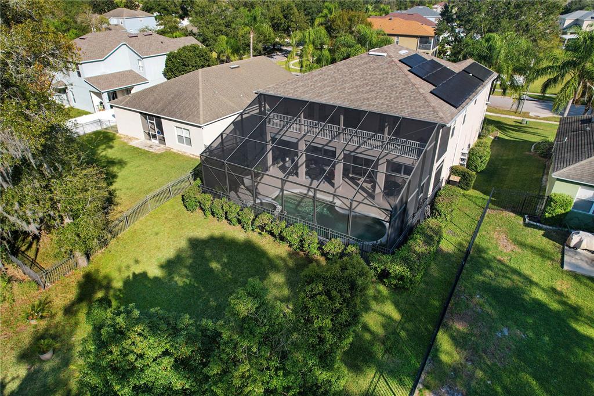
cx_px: 297
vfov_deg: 57.2
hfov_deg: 78.6
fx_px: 363
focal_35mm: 22
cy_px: 198
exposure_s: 1/2000
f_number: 2.8
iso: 110
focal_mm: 8.38
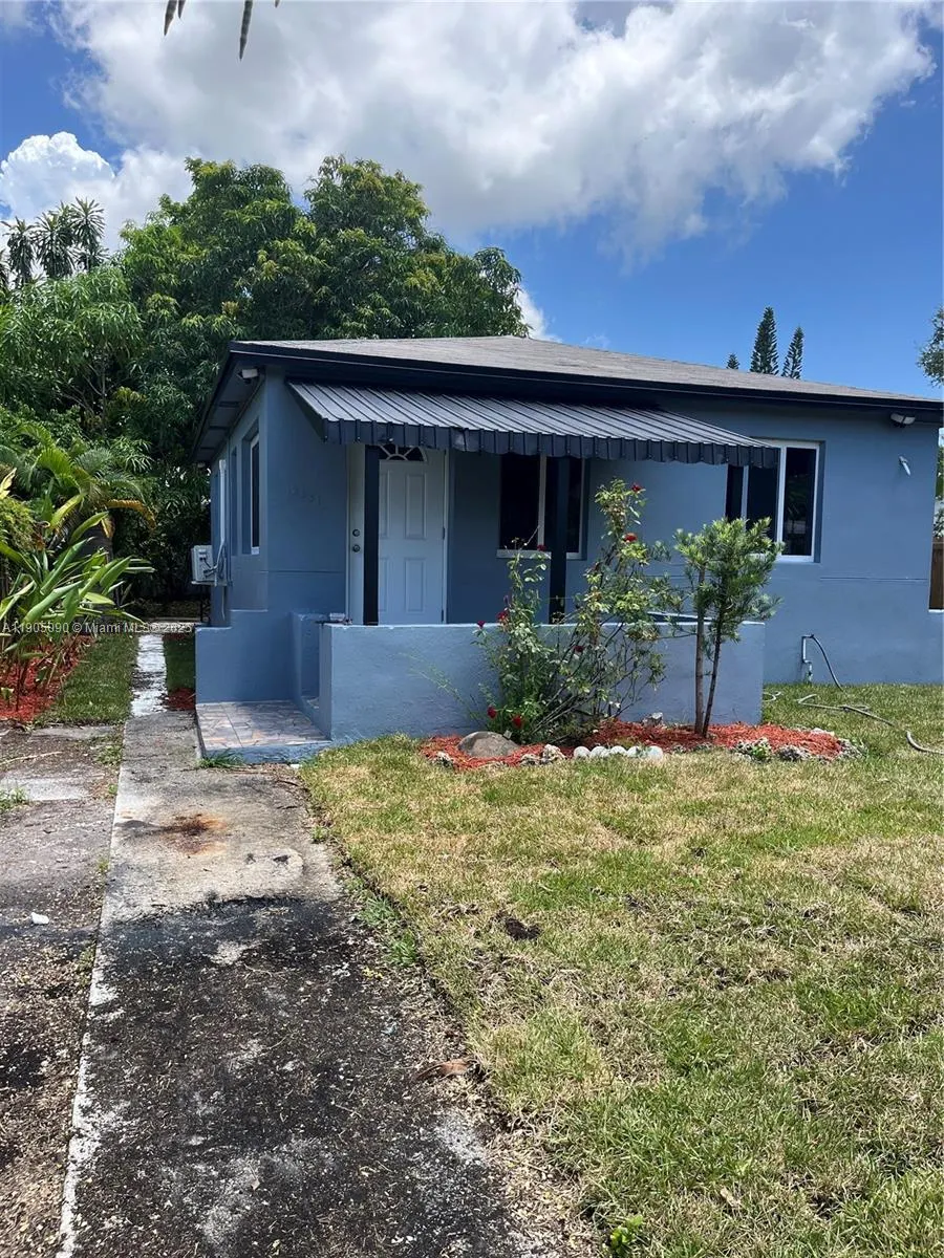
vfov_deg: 67.3
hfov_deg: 53.1
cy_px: 629
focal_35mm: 26
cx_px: 472
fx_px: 945
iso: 50
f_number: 1.6
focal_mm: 5.1
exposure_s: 1/1536
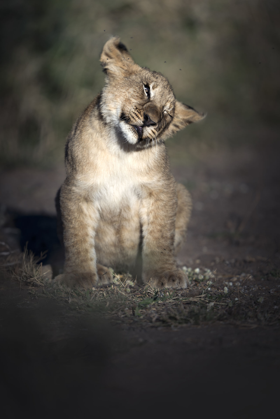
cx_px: 140
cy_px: 210
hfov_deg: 2.5
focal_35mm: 560
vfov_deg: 3.7
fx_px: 6533
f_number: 4
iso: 72
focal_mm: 560
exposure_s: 1/1000
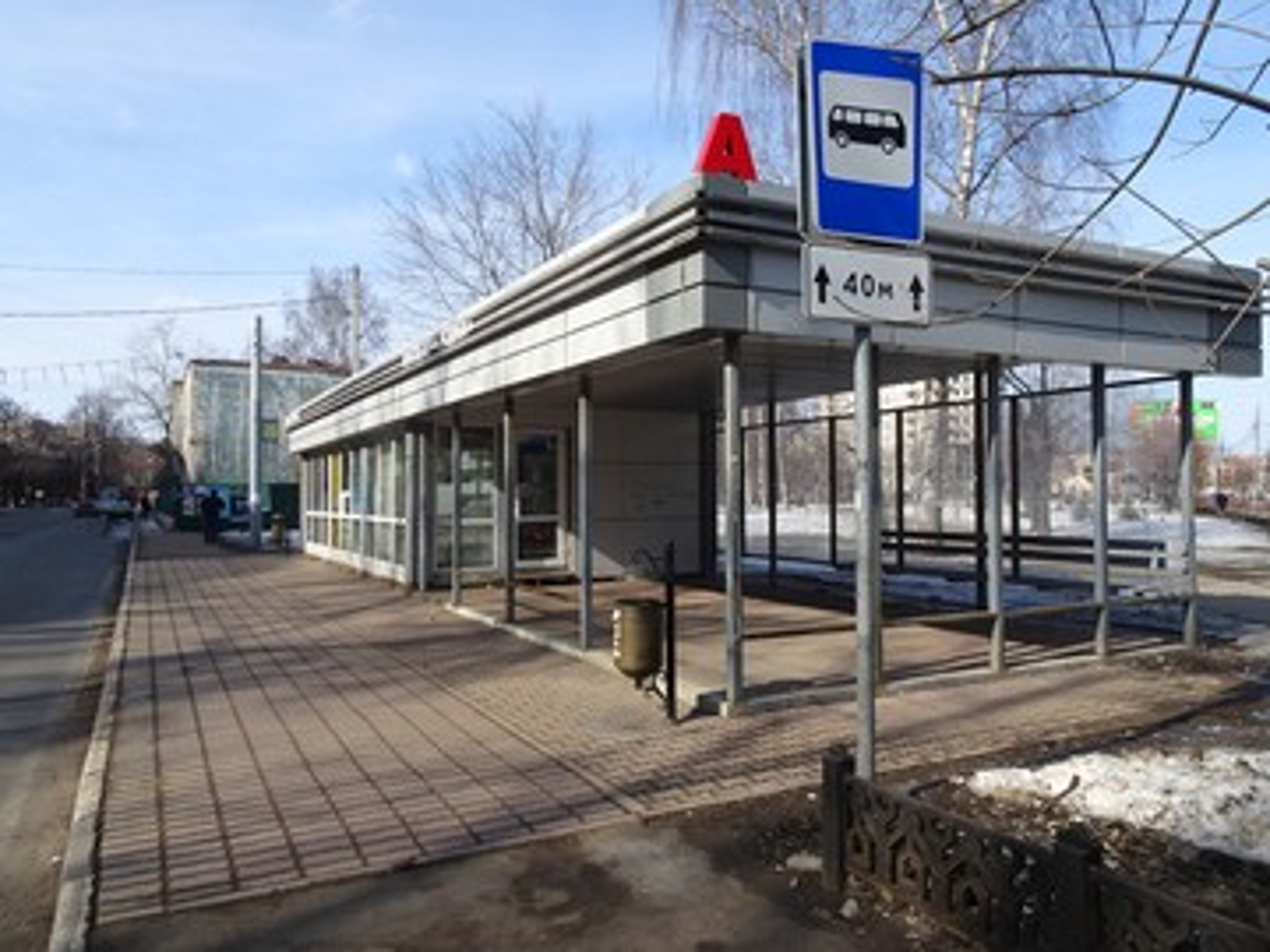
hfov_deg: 71.6
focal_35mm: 24
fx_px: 881
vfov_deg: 56.8
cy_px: 476
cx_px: 635
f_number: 3.5
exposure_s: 1/800
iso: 80
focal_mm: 4.1
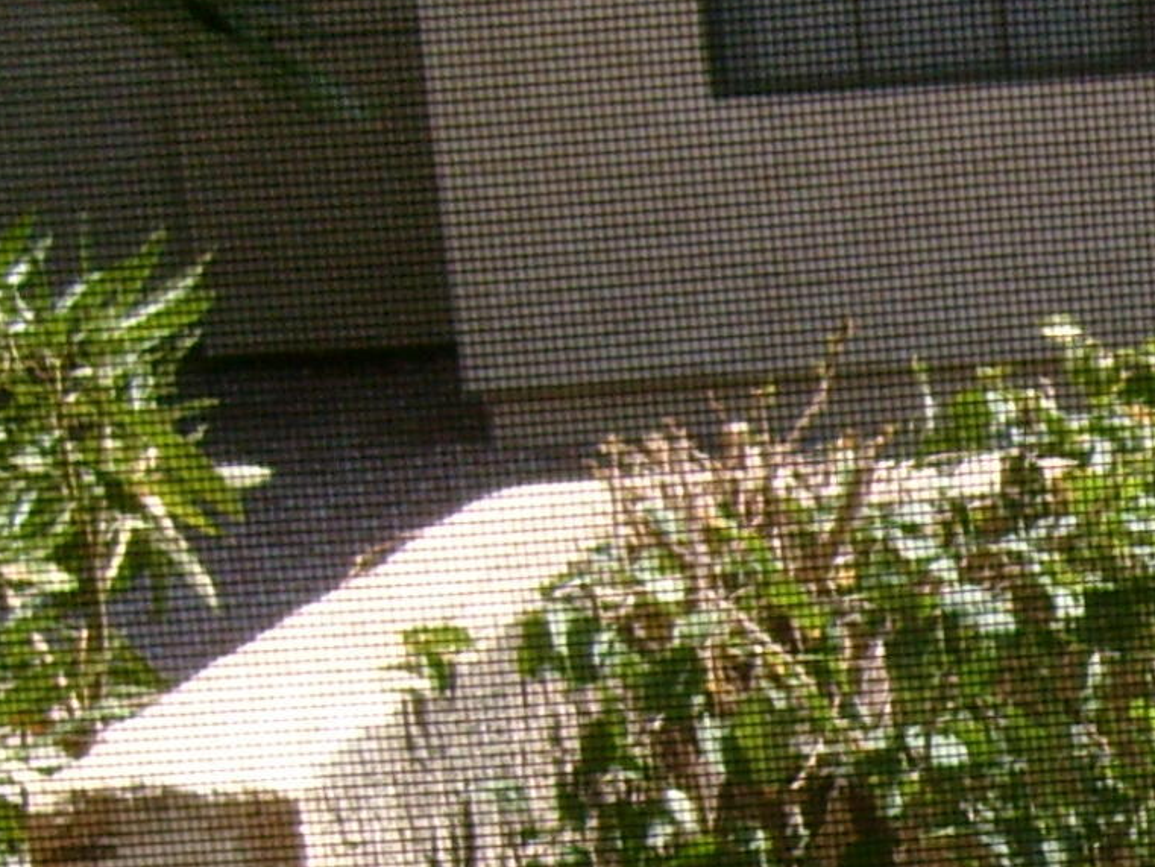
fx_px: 4605
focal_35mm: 138
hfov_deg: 12.9
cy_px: 1159
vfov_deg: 10.5
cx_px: 2101
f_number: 7.1
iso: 80
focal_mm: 5.8
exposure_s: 1/90
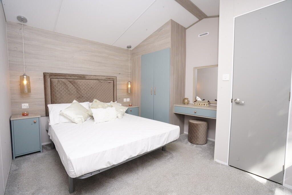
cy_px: 98
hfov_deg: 96.7
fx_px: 130
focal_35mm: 16
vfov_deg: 73.8
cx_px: 146
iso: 2000
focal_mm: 16
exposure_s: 1/60
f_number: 16
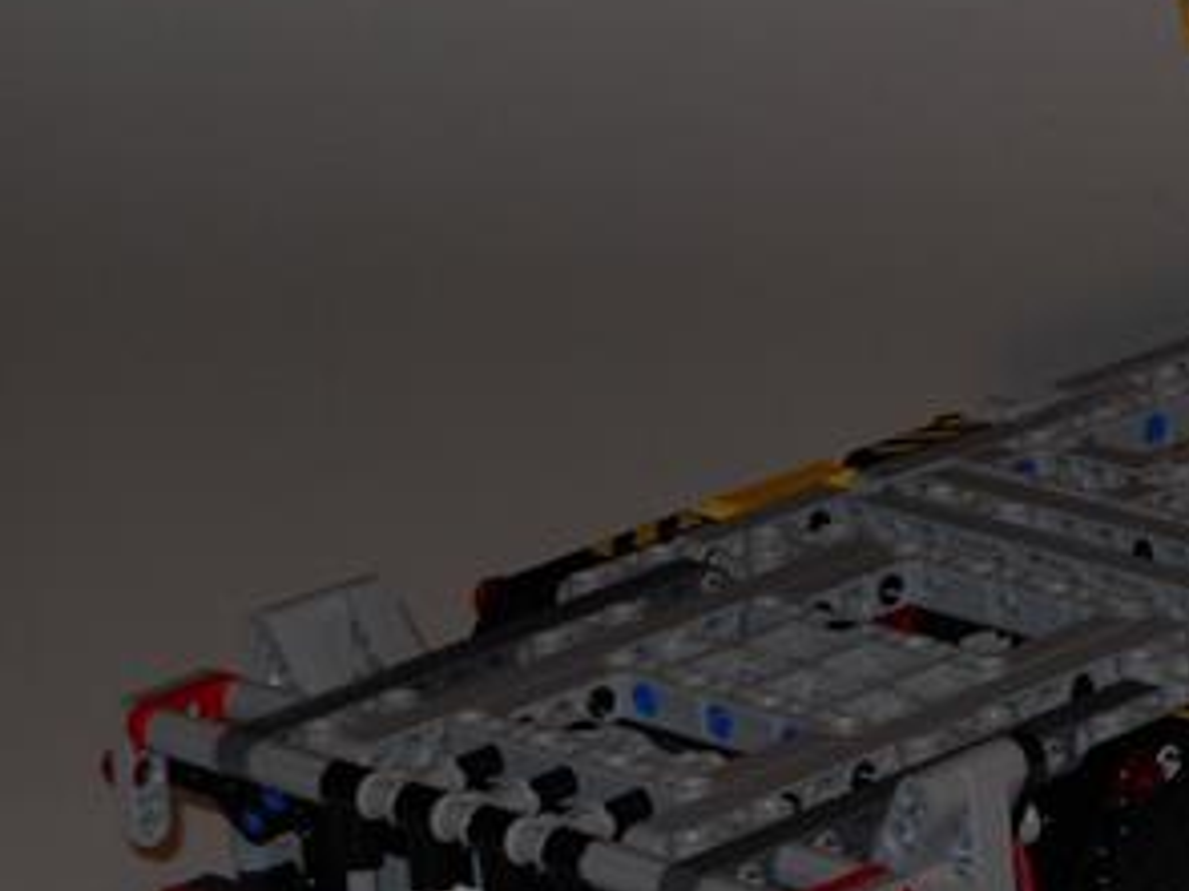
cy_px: 323
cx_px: 1378
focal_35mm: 259
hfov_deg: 7.6
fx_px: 8893
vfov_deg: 5.7
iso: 100
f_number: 5.3
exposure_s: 1/60
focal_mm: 17.48
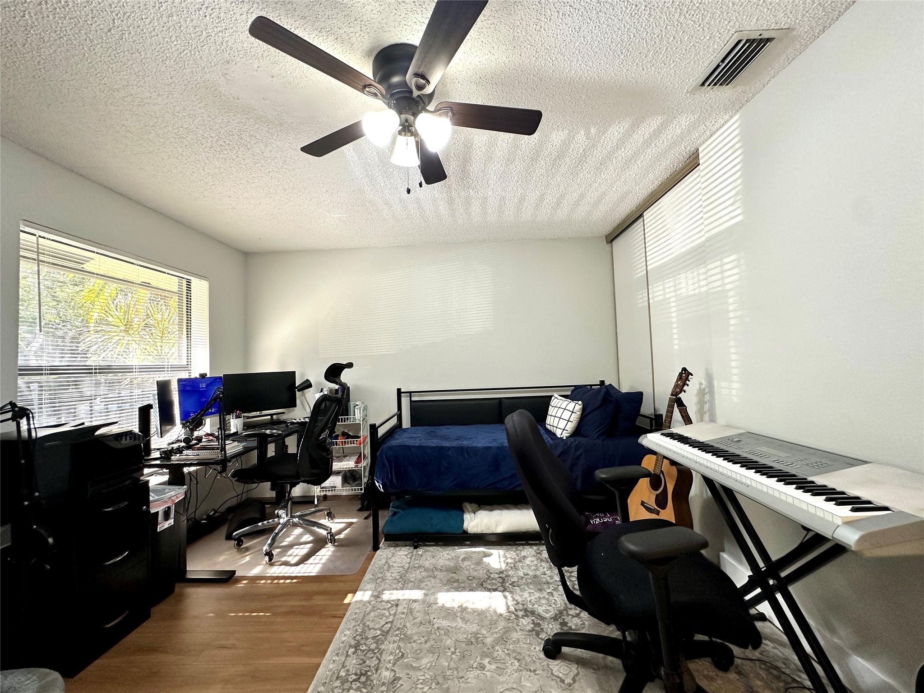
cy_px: 346
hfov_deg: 102.1
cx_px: 462
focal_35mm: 14
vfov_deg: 85.7
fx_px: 374
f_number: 2.2
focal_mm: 2.22
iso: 200
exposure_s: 1/60
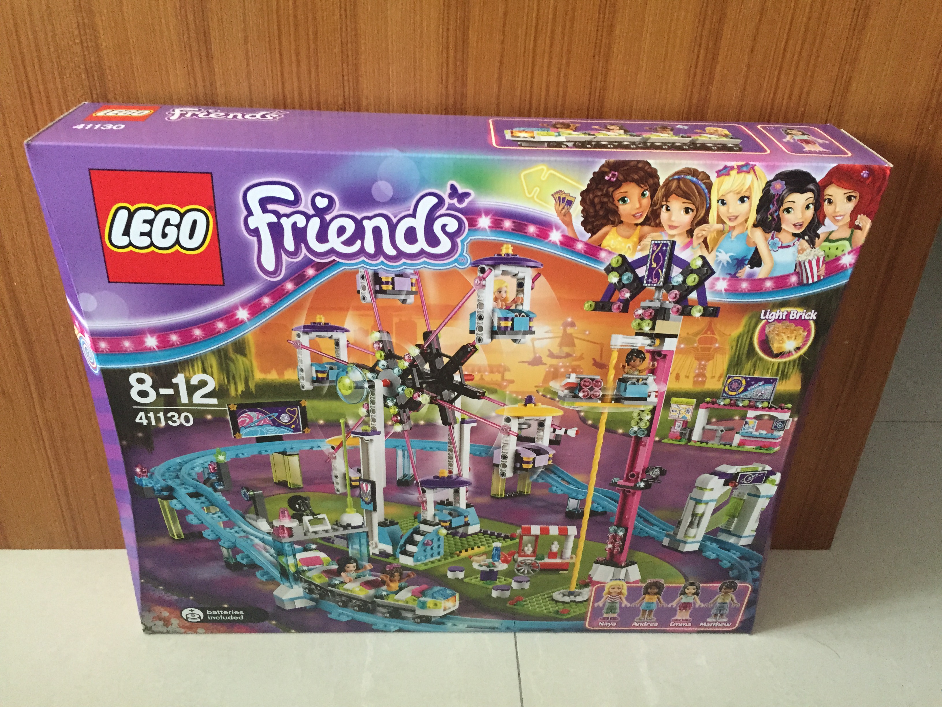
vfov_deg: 48.2
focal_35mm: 29
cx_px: 471
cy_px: 354
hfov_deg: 61.7
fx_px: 789
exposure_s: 1/20
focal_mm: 4.15
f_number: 2.2
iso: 250
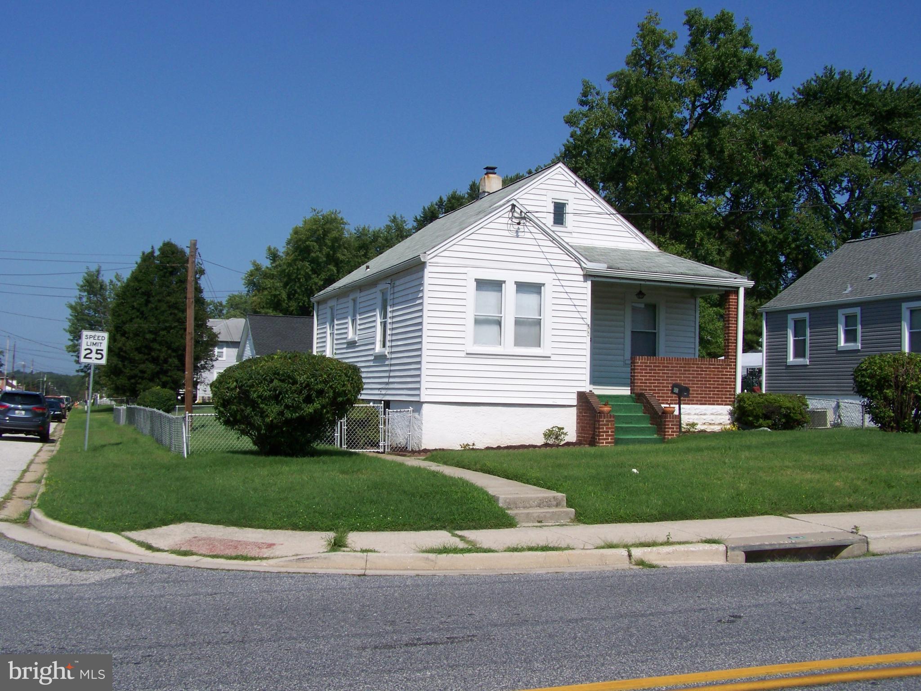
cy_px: 346
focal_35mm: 38
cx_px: 460
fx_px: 1011
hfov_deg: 49.0
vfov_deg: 37.7
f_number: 5.6
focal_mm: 6.3
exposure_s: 1/500
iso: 64
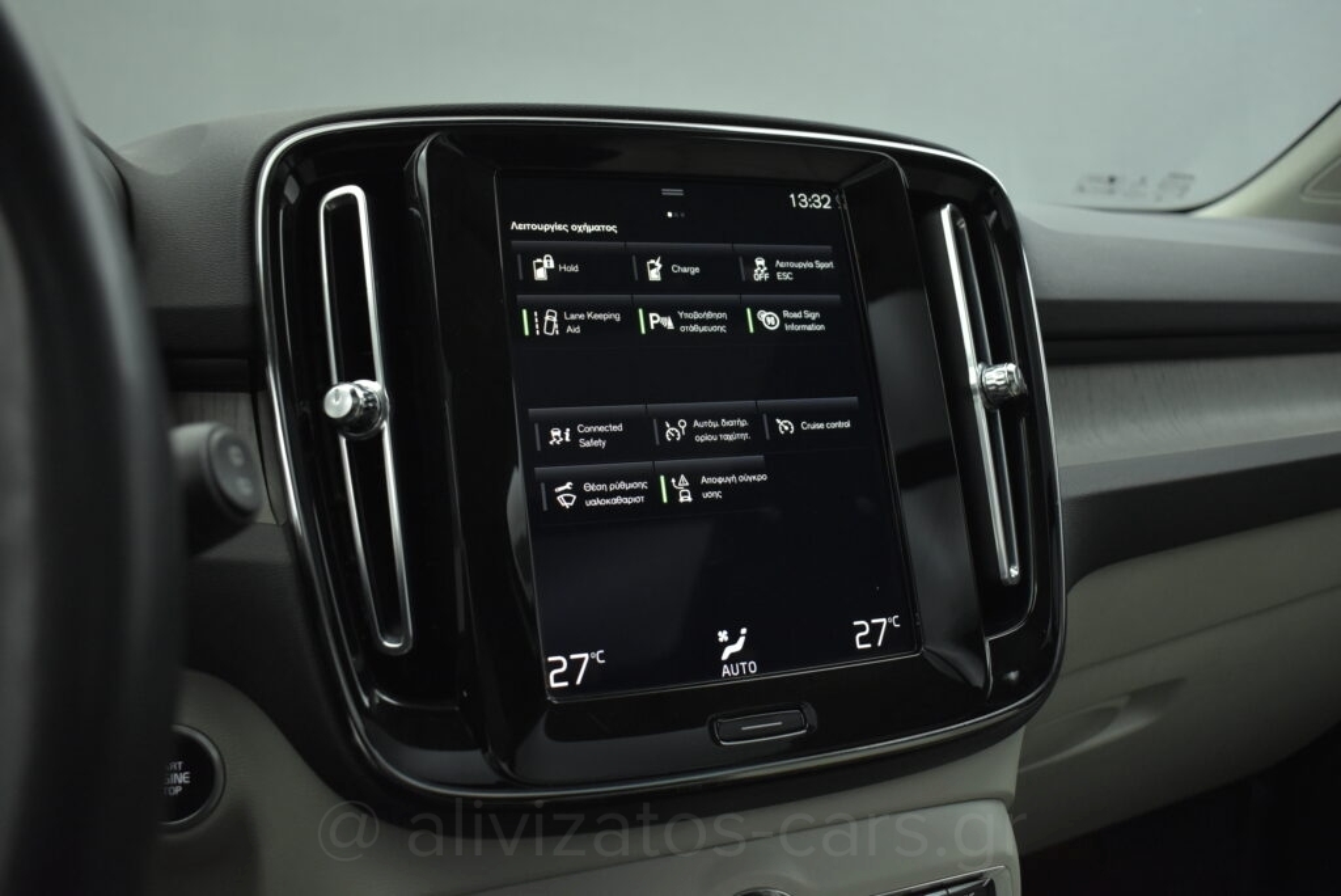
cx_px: 670
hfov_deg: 61.9
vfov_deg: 43.7
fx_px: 1118
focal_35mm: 30
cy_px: 448
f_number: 3.5
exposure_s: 1/100
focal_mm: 20
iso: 1600
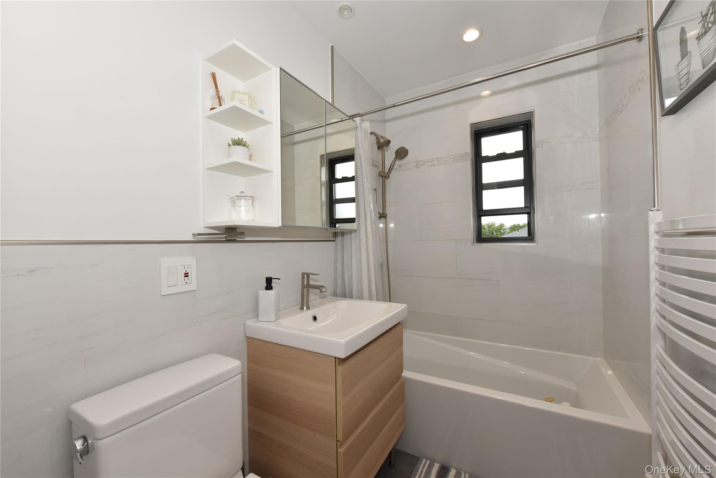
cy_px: 239
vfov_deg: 81.2
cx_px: 358
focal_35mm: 14
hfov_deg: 104.2
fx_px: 278
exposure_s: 1/200
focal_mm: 14
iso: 1600
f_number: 13
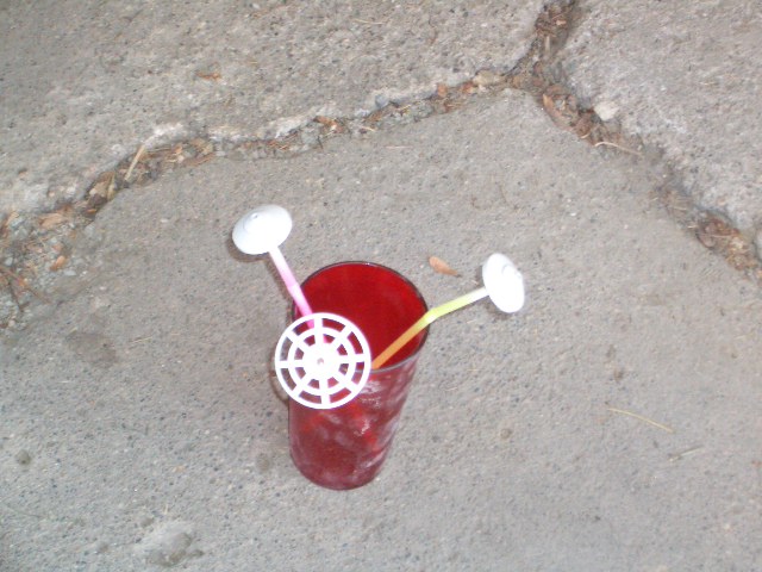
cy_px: 286
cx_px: 381
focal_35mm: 105
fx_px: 2311
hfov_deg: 18.7
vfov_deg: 14.1
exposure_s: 1/60
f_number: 4.8
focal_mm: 17.4
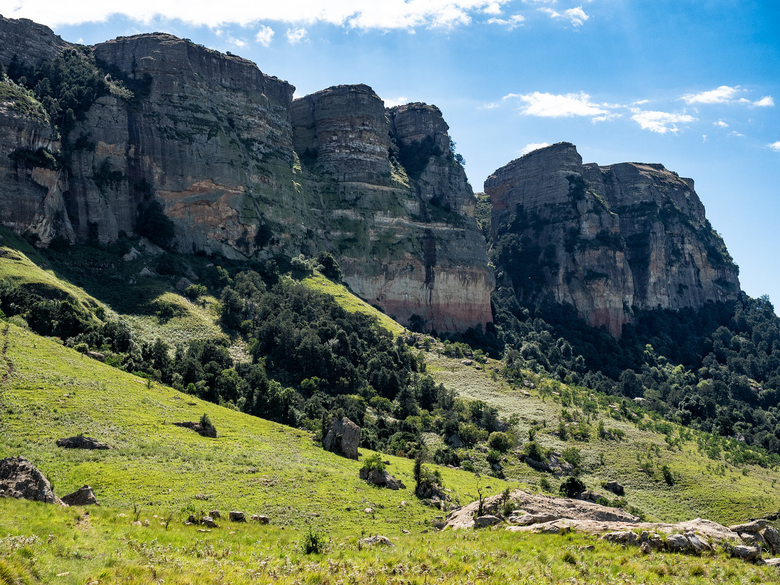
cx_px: 390
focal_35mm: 58
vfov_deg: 25.2
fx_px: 1307
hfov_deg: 33.2
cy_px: 292
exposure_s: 1/500
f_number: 5.6
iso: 200
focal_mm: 29
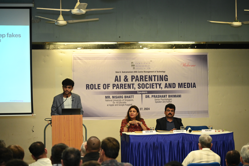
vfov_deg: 11.4
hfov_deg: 17.1
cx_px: 124
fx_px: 829
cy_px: 83
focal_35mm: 120
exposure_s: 1/160
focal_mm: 120
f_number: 4
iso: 3200
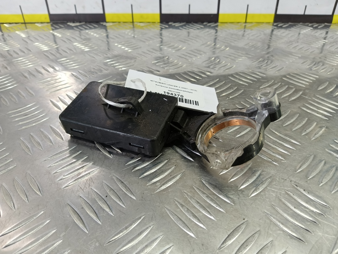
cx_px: 169
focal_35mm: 23
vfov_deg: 58.9
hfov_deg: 73.9
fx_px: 225
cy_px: 127
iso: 127
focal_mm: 4.11
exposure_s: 1/50
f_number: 1.6
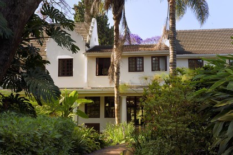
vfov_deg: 29.9
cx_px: 116
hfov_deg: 43.6
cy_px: 78
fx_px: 291
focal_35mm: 45
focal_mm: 45
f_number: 11
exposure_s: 1/80
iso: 200
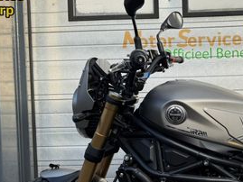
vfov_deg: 25.1
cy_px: 152
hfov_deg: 32.0
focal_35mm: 57
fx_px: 400
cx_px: 222
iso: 80
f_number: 1.78
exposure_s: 1/2299
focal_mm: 6.76
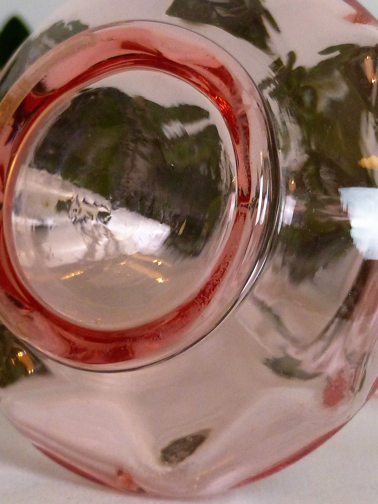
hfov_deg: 3.4
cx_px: 237
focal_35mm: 442
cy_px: 244
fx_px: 6436
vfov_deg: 4.5
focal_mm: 40.4
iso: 400
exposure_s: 1/80
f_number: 2.8
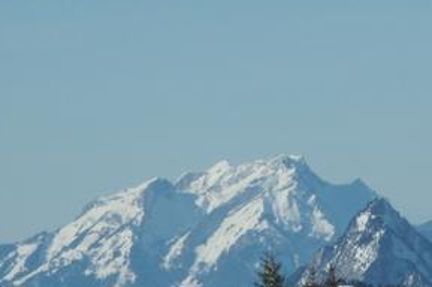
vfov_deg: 2.6
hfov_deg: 4.0
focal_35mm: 521
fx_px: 6245
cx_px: 288
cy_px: 176
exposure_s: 1/320
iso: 50
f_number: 8
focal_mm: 36.93
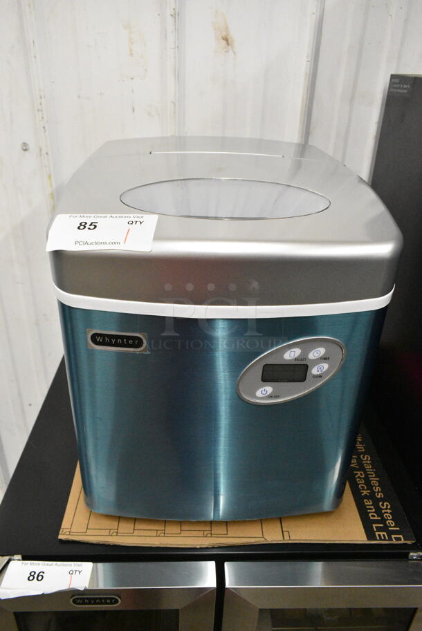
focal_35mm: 27
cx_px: 211
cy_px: 316
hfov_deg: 48.0
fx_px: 474
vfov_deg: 67.3
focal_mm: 18
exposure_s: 1/200
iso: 6400
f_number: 7.1
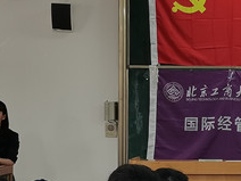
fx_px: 947
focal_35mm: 136
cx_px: 279
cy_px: 115
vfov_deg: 10.9
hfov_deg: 14.1
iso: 100
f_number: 1.8
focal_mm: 5.58
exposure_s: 1/50
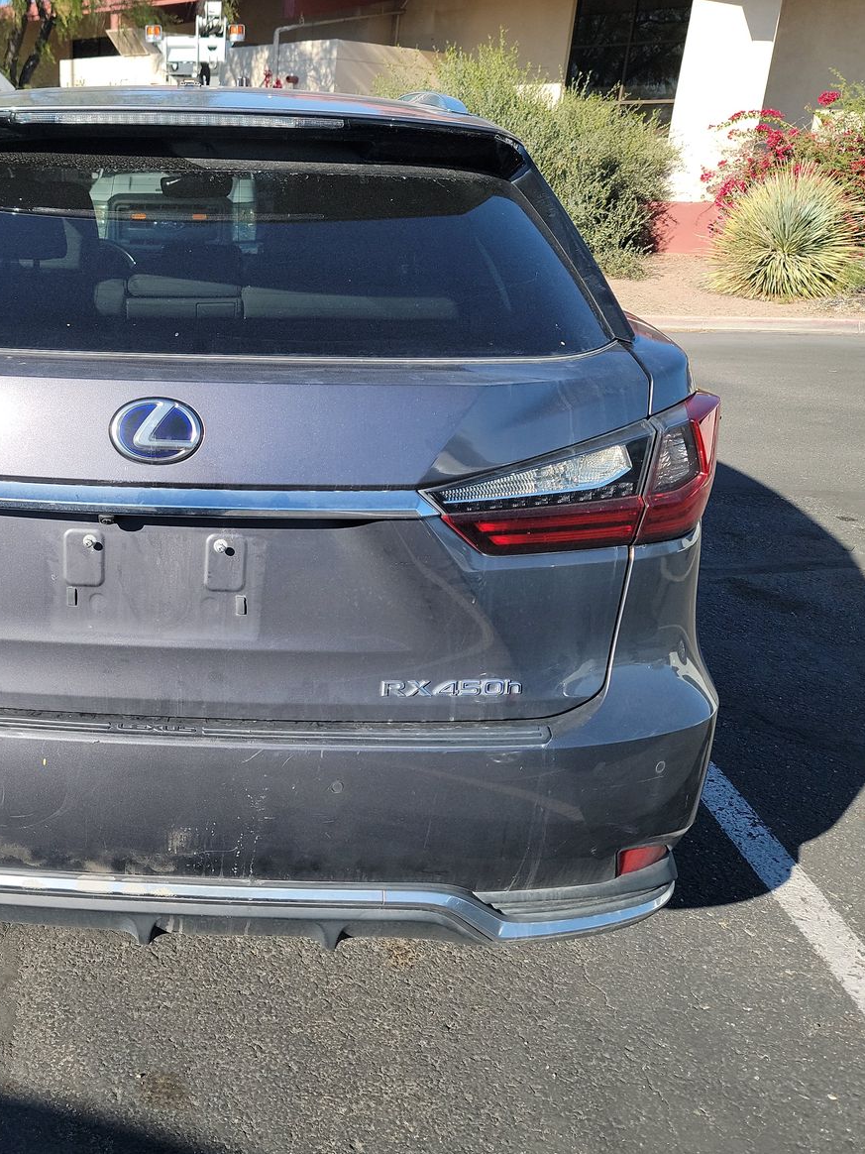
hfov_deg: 41.0
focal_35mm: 33
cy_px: 594
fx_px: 1099
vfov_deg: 55.3
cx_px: 162
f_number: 1.8
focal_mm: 6.7
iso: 50
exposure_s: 1/501
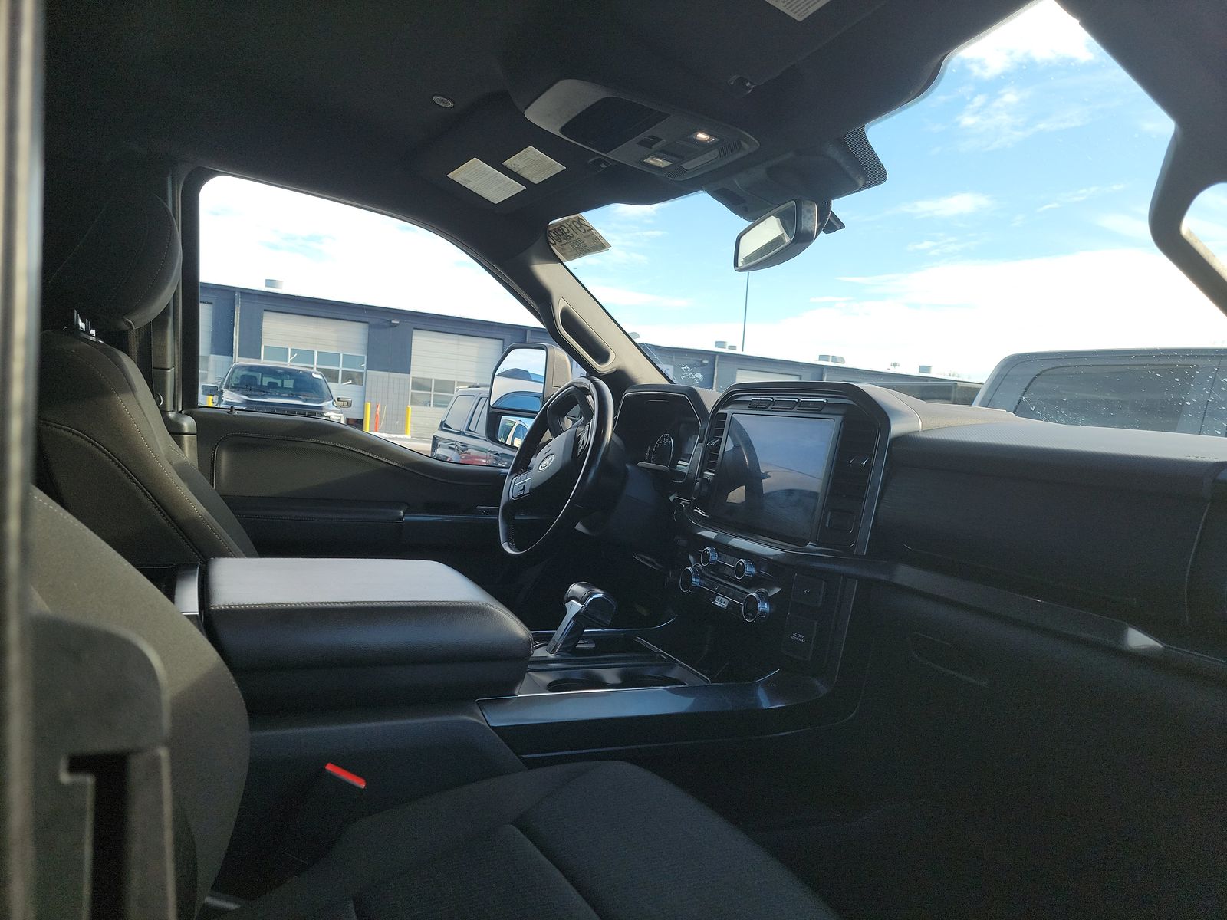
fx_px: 851
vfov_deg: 56.8
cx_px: 614
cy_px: 460
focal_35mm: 24
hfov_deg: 71.6
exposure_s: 1/209
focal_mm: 6.7
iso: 50
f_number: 1.8
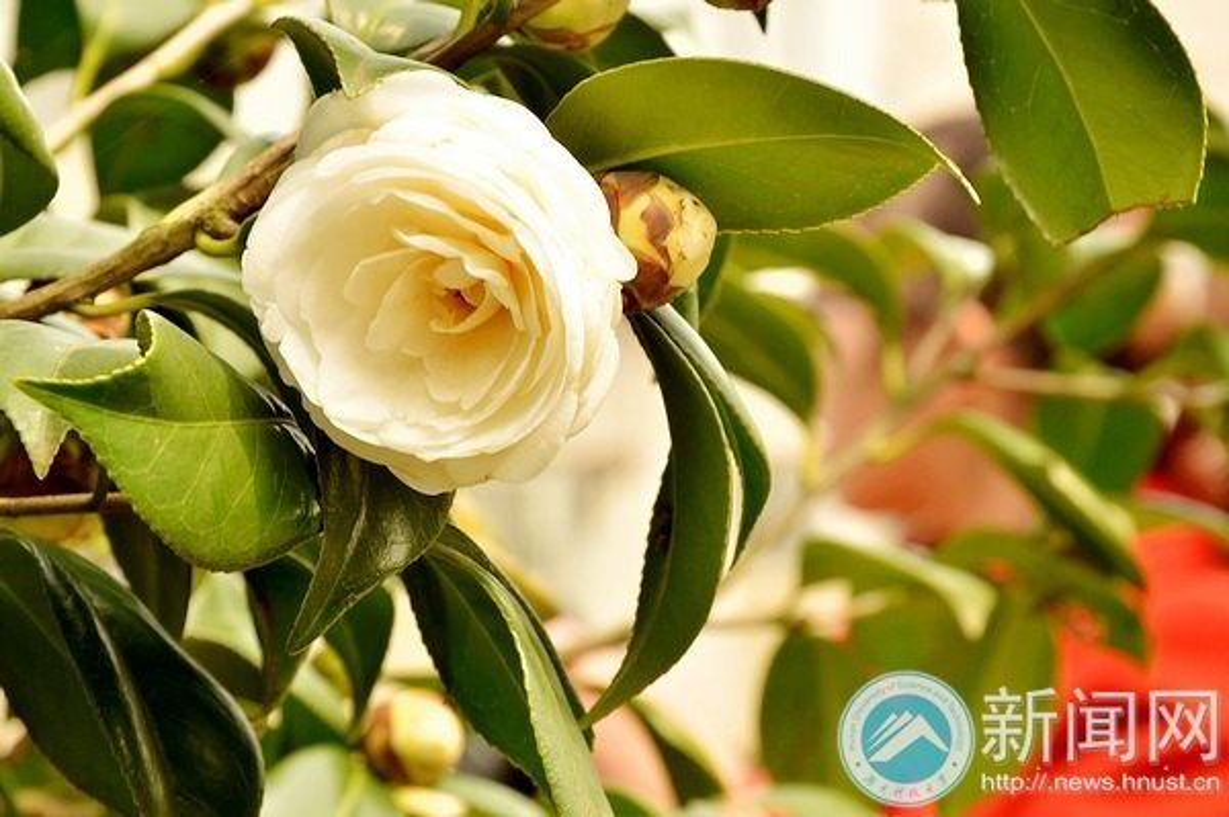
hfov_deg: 15.2
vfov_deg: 10.1
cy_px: 408
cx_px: 614
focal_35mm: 135
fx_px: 4605
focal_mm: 90
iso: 250
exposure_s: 1/125
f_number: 8
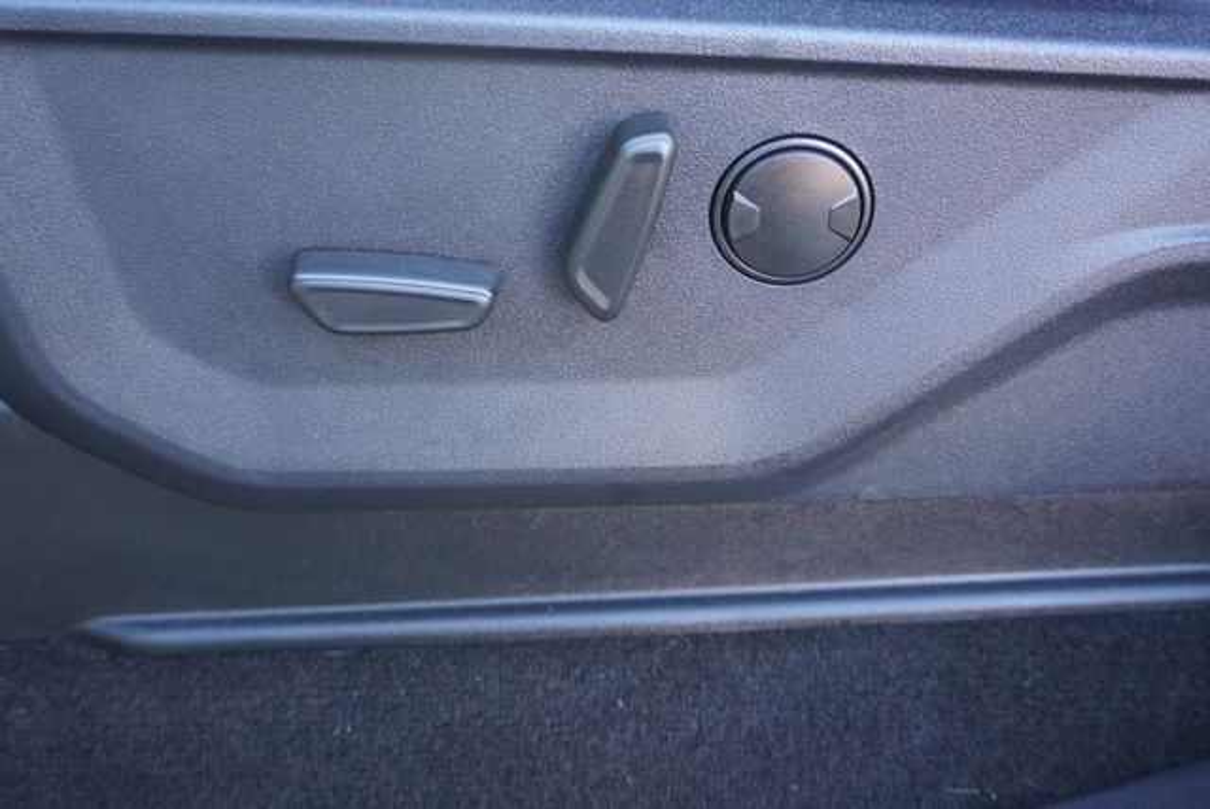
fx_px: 1161
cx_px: 605
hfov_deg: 55.1
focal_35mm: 34
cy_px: 404
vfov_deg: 38.4
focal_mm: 23
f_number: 4
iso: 800
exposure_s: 1/60
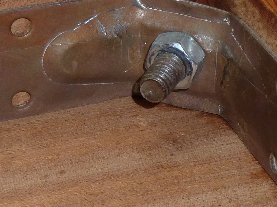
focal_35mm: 198
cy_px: 124
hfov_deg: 10.0
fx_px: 1584
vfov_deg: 7.5
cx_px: 175
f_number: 3.9
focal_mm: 9.7
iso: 160
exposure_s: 1/250
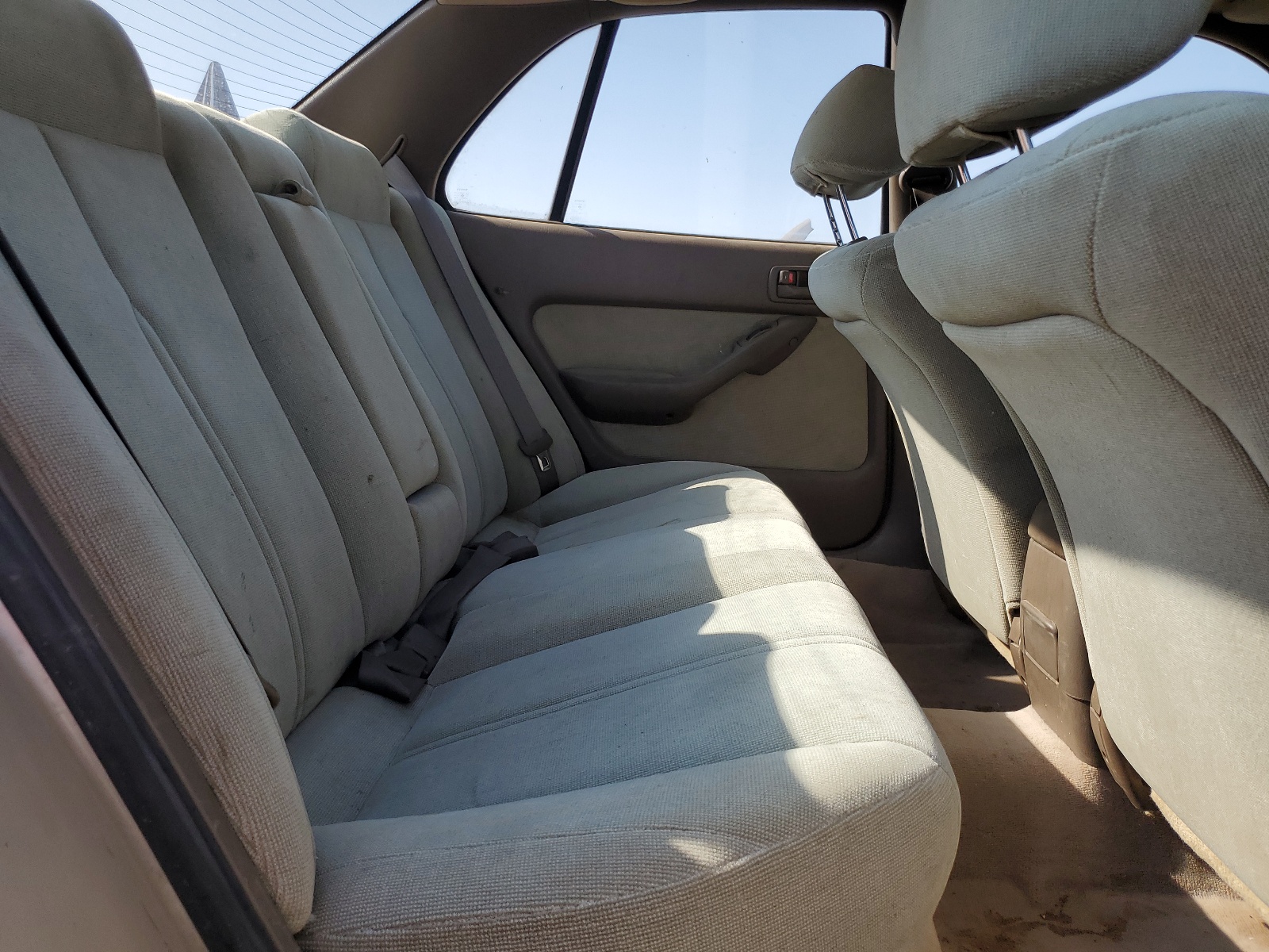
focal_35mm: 26
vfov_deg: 53.1
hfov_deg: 67.3
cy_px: 476
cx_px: 634
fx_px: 953
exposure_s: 1/1667
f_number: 1.5
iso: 50
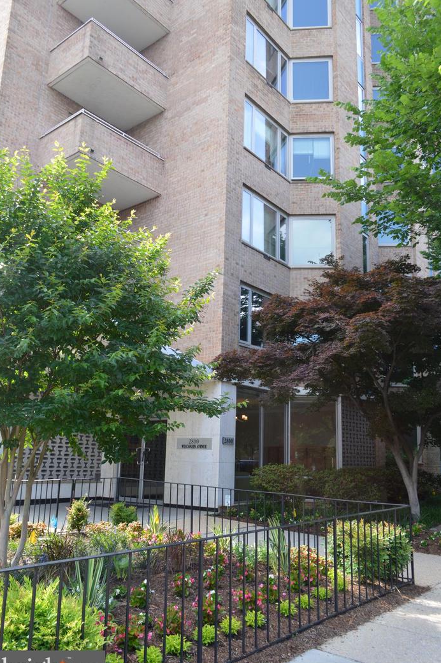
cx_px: 222
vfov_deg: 65.5
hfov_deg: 46.3
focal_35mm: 28
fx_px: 515
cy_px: 343
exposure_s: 1/125
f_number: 5.6
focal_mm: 18
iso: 220
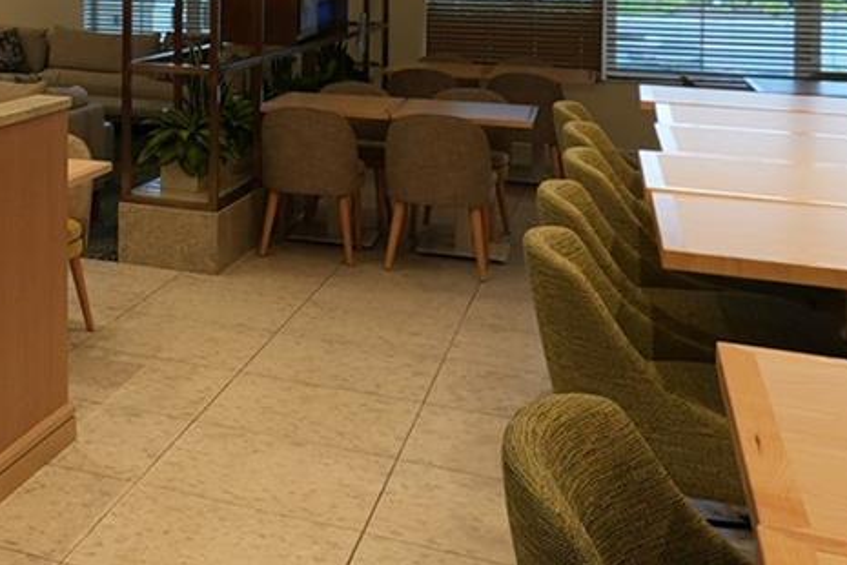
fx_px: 1294
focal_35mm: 55
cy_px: -36
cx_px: -233
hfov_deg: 29.6
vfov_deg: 23.3
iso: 320
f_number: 4
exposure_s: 1/160
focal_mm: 11
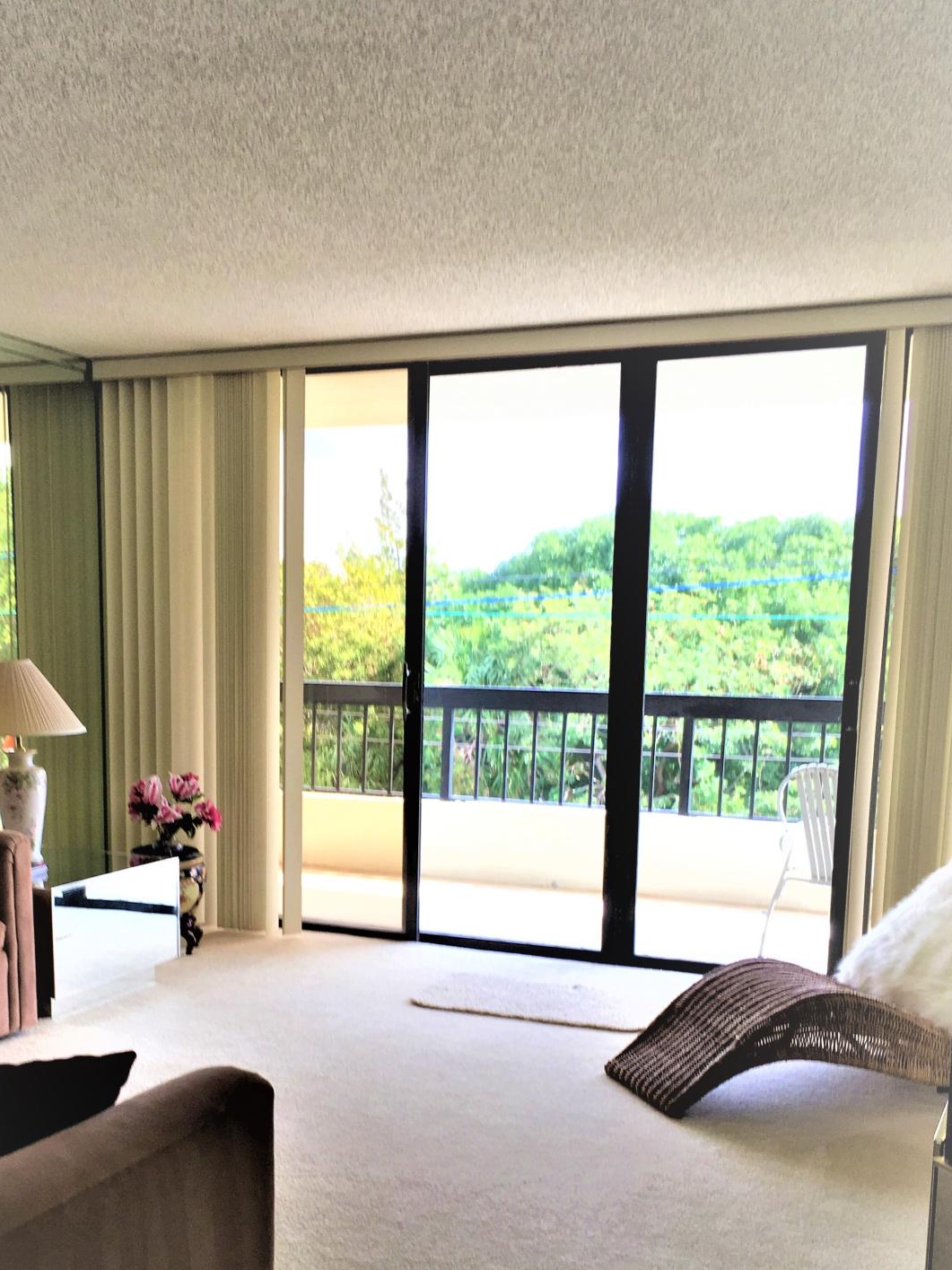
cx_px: 320
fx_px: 1504
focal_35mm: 41
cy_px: 889
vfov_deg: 44.8
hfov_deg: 34.8
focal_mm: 4.15
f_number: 2.2
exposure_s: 1/120
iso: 25
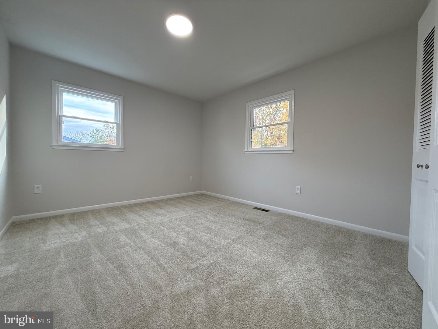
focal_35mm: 14
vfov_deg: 85.7
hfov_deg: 102.1
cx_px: 219
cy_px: 164
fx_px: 177
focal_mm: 2.22
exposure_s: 1/120
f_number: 2.2
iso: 200
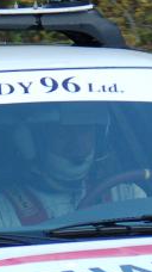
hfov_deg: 2.2
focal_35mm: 564
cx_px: -17
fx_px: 4047
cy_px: 348
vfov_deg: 3.8
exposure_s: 1/640
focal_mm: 80
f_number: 5.6
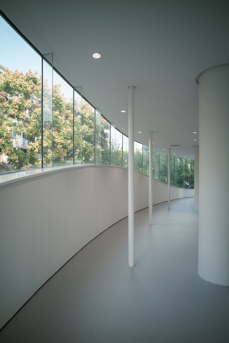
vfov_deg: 54.4
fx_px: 334
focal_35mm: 35
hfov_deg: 37.9
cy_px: 172
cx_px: 114
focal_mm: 35
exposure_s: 1/125
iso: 400
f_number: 8
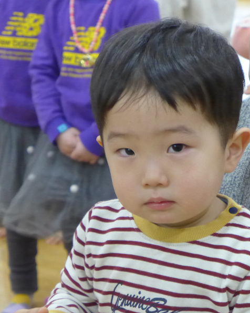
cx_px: 160
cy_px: 156
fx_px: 1092
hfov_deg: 13.0
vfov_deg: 16.3
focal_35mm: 118
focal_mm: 17.7
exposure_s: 1/320
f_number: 2.3
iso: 1600
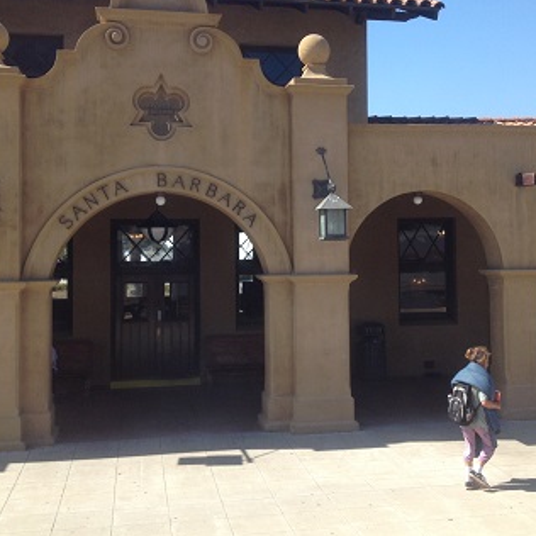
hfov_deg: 34.7
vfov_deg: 34.6
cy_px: 223
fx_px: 858
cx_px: 287
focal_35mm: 49
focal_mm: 4.28
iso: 50
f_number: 2.4
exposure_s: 1/812
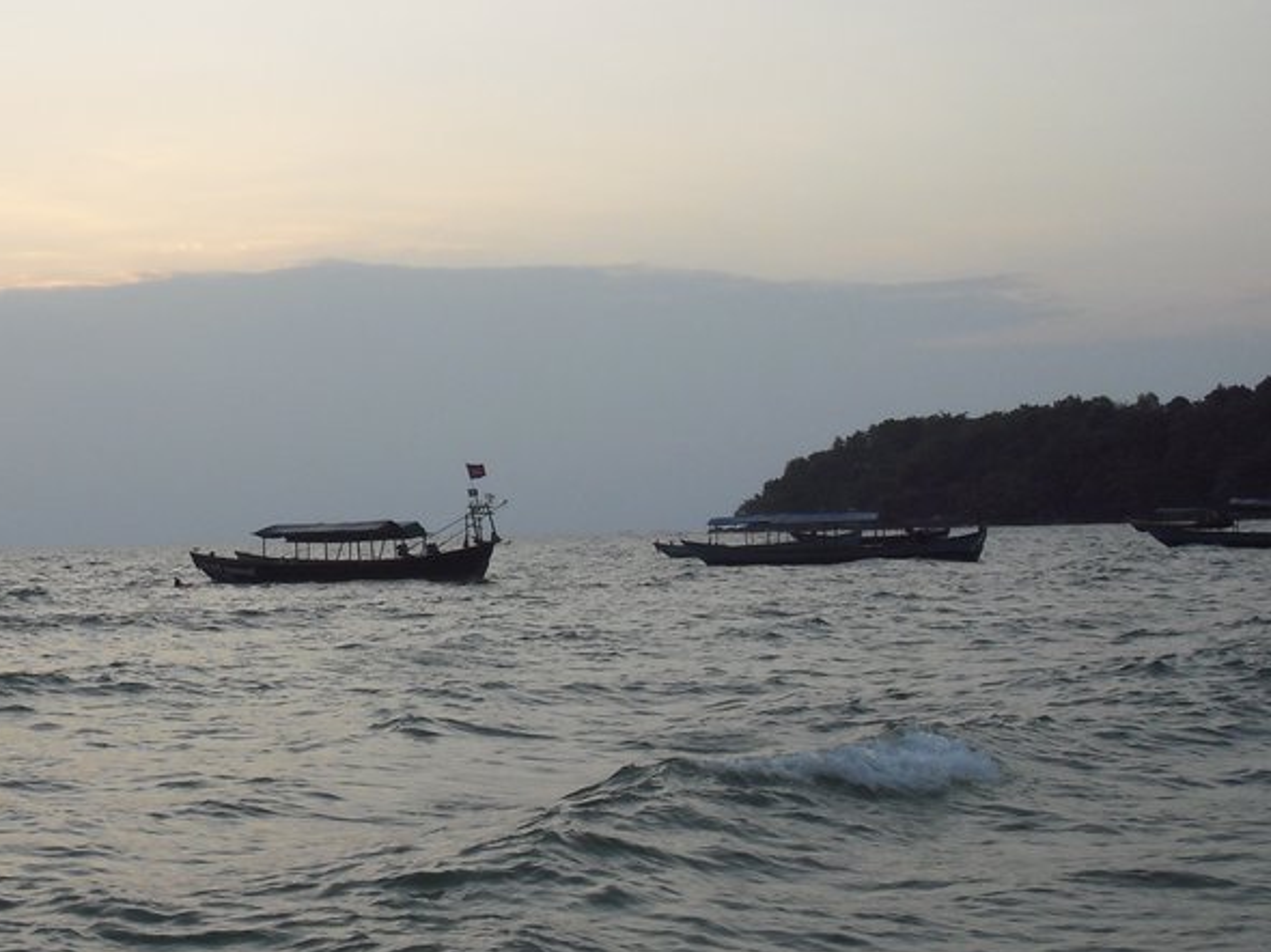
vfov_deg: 22.2
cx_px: 241
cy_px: 442
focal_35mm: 66
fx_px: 2422
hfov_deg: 28.7
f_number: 2.8
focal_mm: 6.2
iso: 100
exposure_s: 1/400
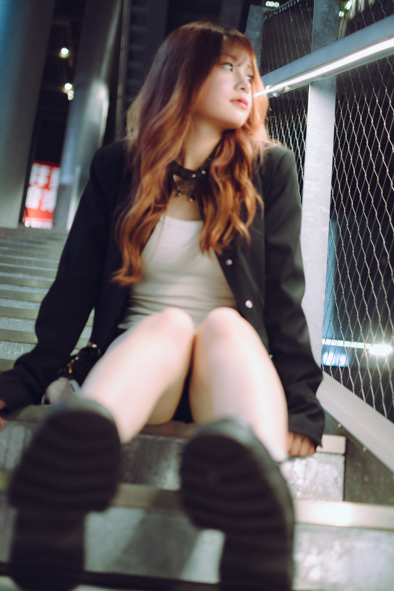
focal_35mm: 52
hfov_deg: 26.0
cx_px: 197
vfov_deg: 38.2
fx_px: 854
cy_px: 296
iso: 800
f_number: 1.8
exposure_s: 1/100
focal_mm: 35
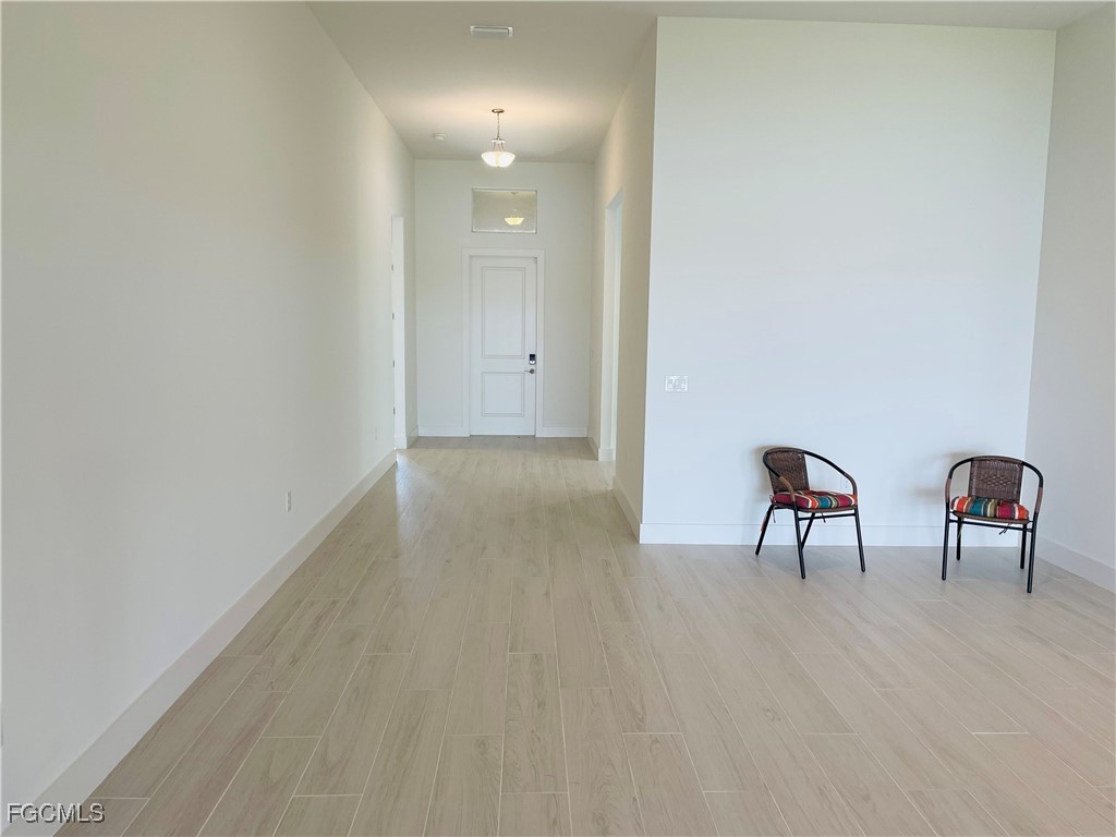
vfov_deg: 53.1
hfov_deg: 67.3
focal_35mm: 26
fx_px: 838
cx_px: 558
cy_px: 418
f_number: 1.6
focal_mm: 4.2
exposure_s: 1/120
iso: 64
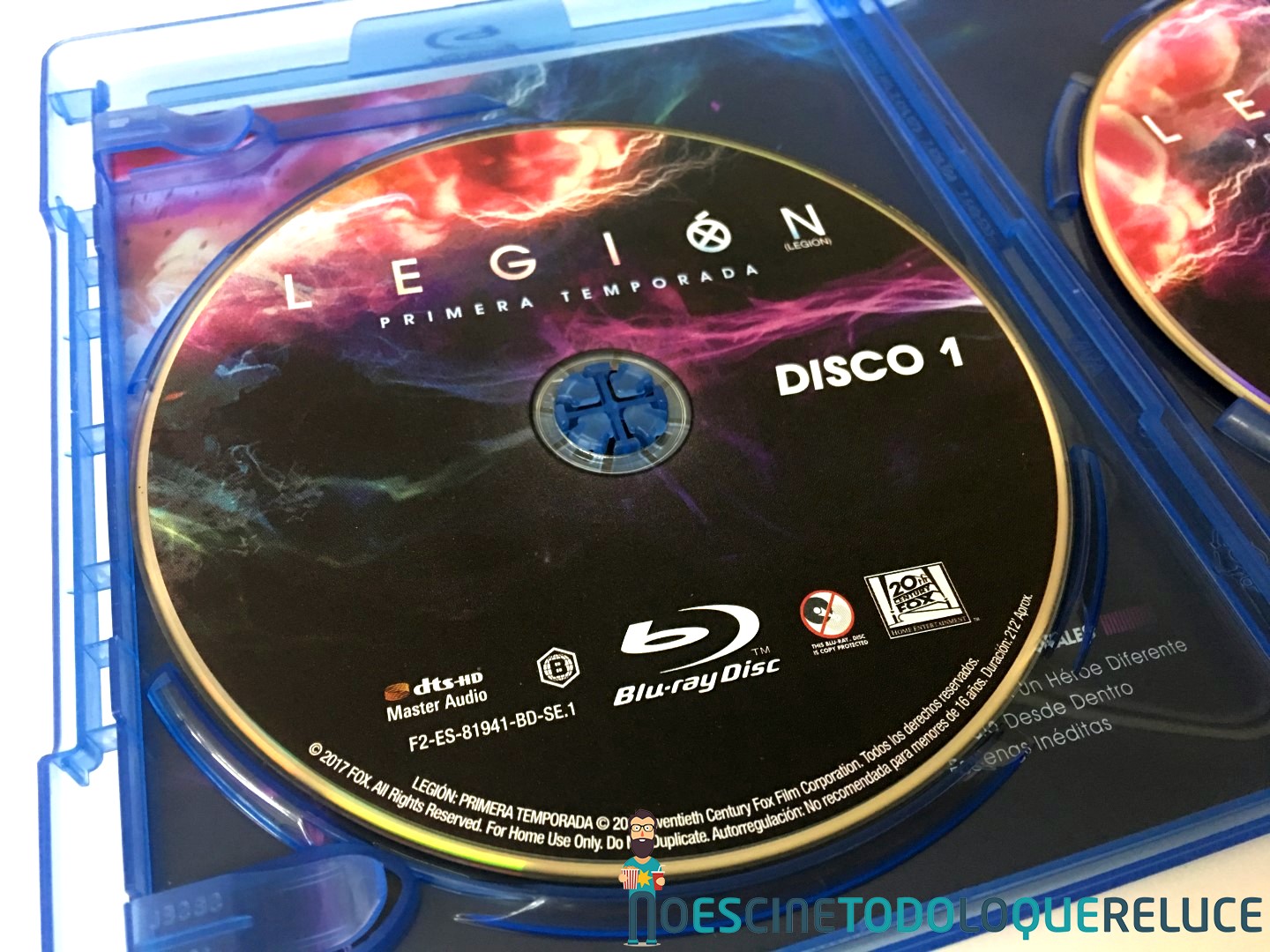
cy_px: 476
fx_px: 1064
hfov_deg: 61.7
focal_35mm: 29
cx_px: 635
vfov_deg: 48.2
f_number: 2.2
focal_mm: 4.15
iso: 80
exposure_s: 1/10
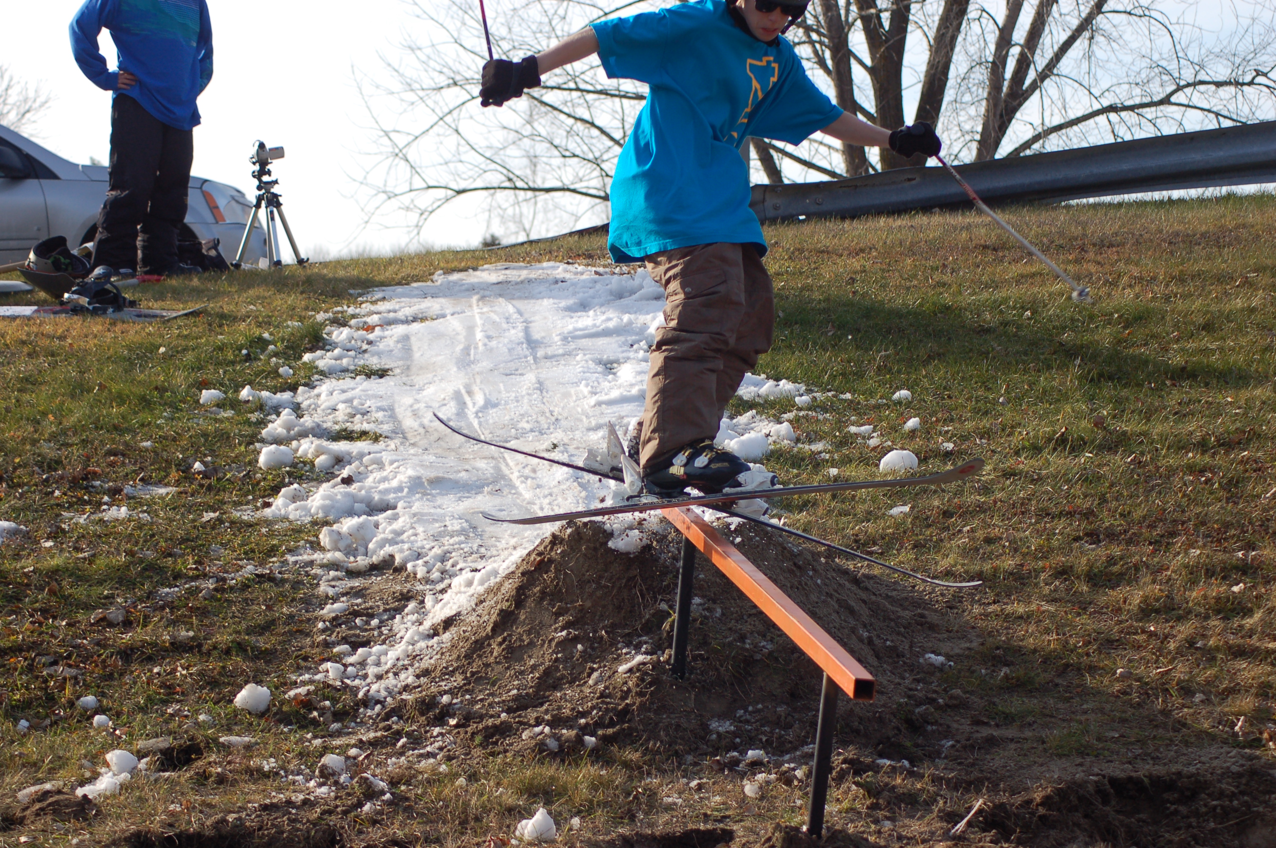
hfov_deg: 19.5
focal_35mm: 105
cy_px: 424
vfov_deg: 13.0
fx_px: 3718
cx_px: 638
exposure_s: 1/500
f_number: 5.6
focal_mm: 70
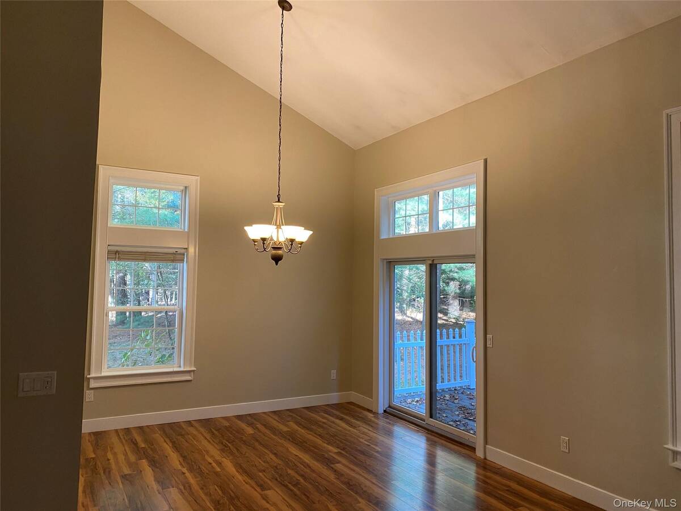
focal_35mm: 26
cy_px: 256
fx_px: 511
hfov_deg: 67.3
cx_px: 340
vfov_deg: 53.1
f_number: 1.8
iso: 125
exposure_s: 1/60
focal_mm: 4.25
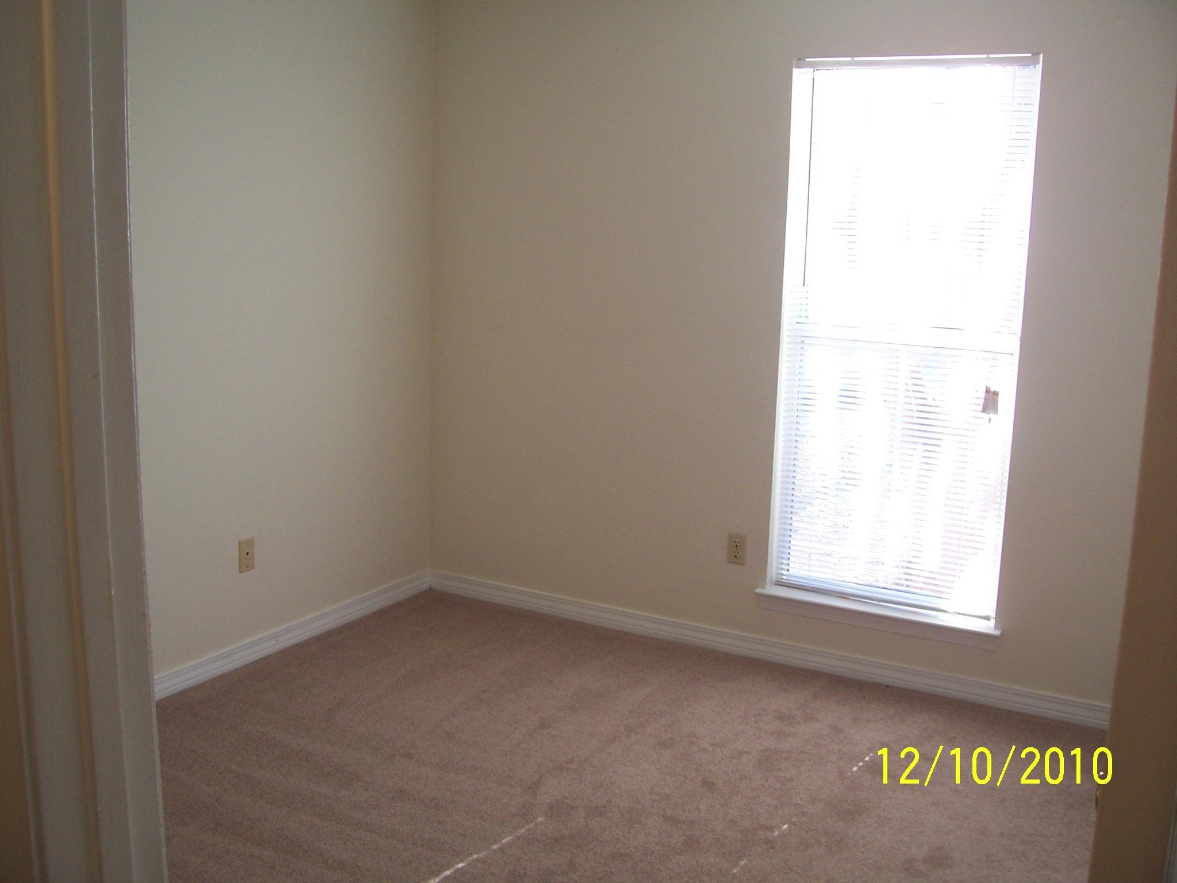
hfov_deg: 54.0
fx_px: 1156
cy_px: 442
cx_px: 588
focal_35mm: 34
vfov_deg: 41.8
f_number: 2.7
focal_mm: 5.6
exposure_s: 1/60
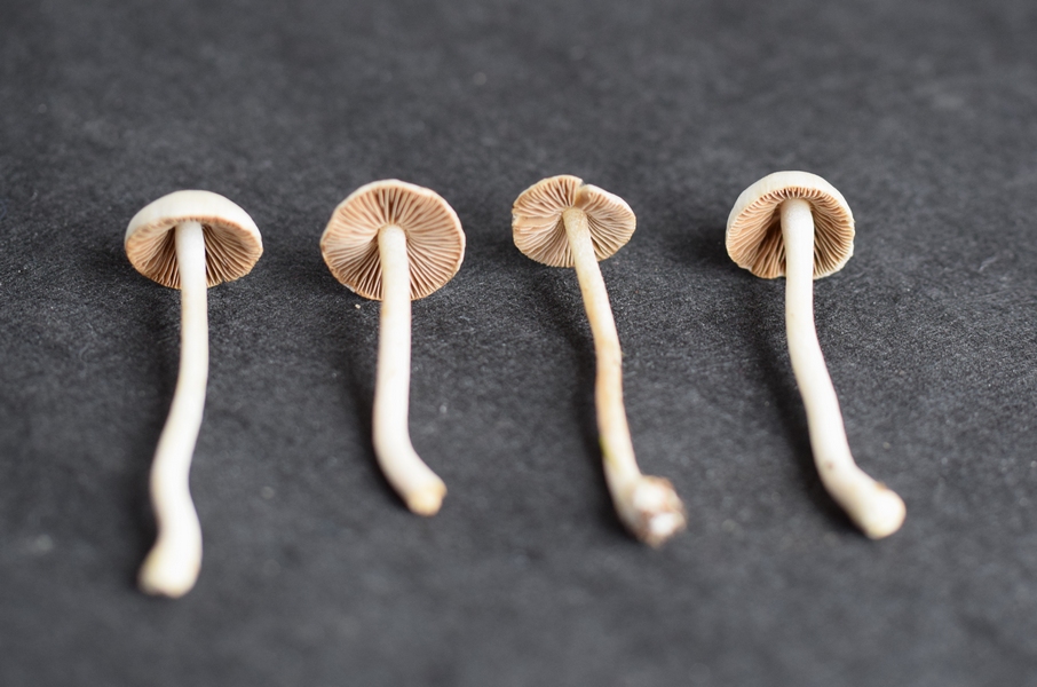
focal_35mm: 90
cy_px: 344
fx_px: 2587
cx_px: 518
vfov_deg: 15.1
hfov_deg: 22.7
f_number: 3.2
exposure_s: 1/160
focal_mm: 60
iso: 800
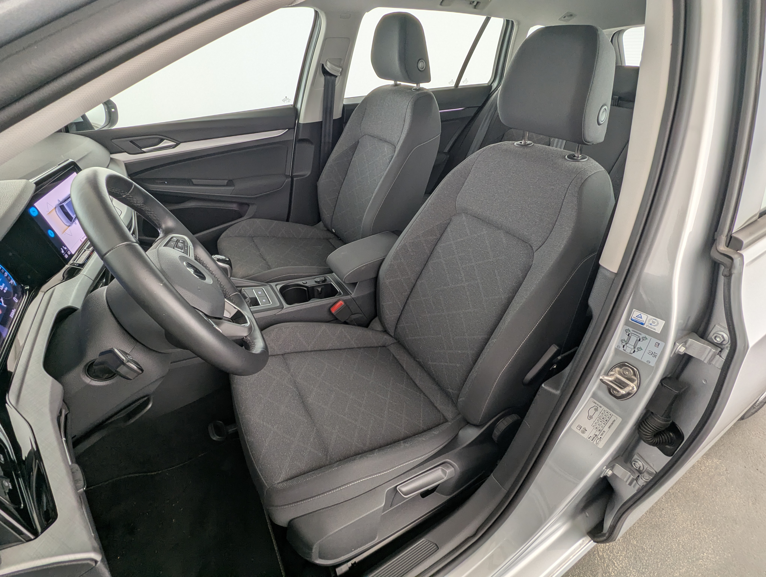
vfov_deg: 78.2
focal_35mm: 16
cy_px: 288
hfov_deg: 94.4
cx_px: 383
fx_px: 355
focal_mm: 2.35
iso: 34
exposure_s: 1/47.4
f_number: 2.2
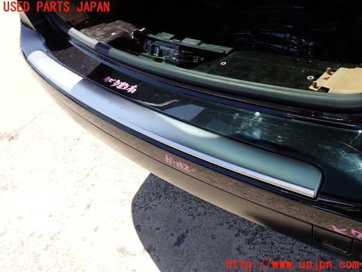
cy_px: 136
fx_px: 335
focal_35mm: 32
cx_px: 181
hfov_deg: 56.8
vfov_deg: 44.2
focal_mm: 5.79
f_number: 3.2
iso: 100
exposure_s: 1/400
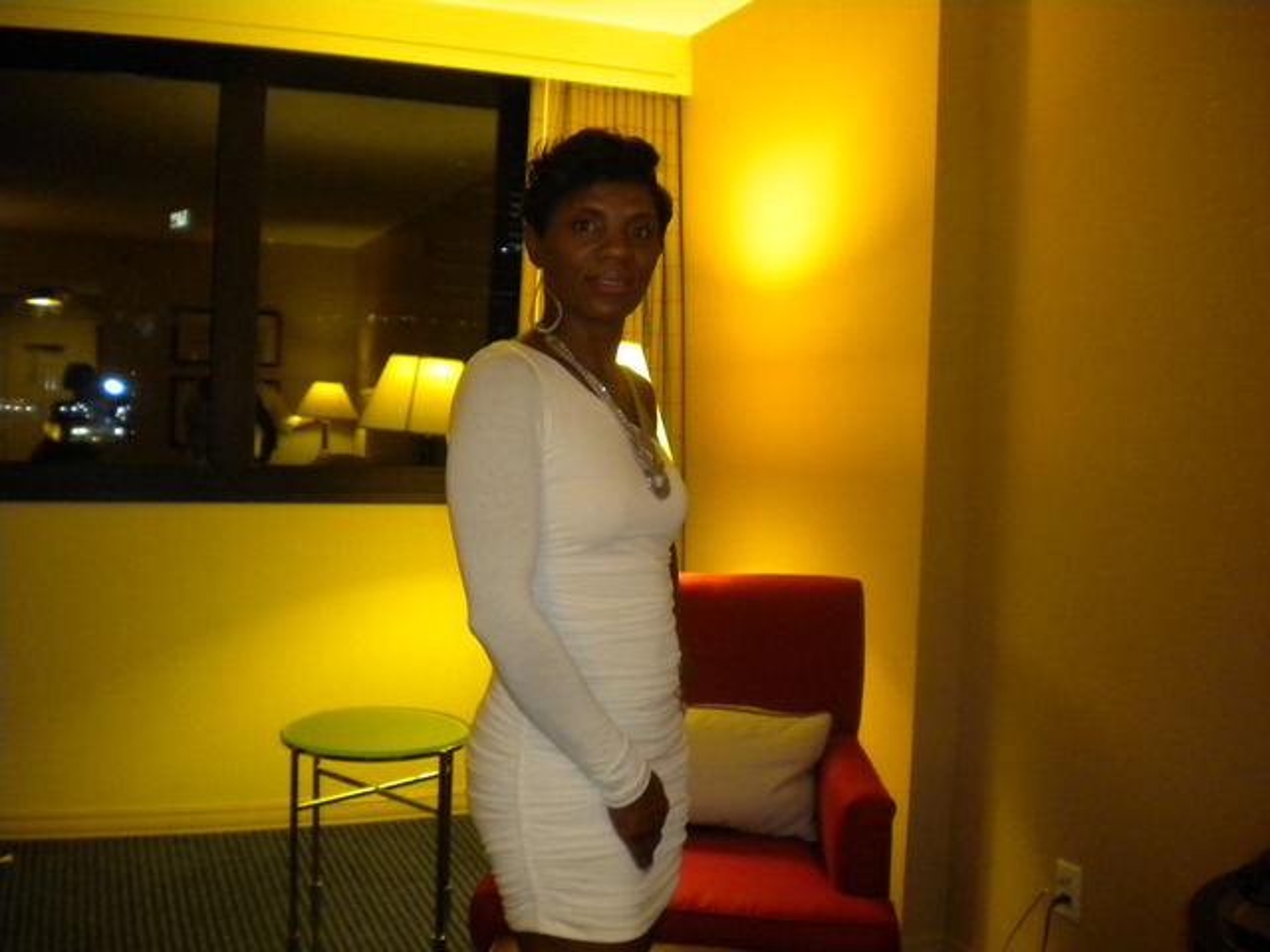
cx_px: 635
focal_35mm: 35
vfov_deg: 40.7
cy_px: 476
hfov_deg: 52.6
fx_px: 1284
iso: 400
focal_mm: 6.3
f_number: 3.1
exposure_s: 1/30
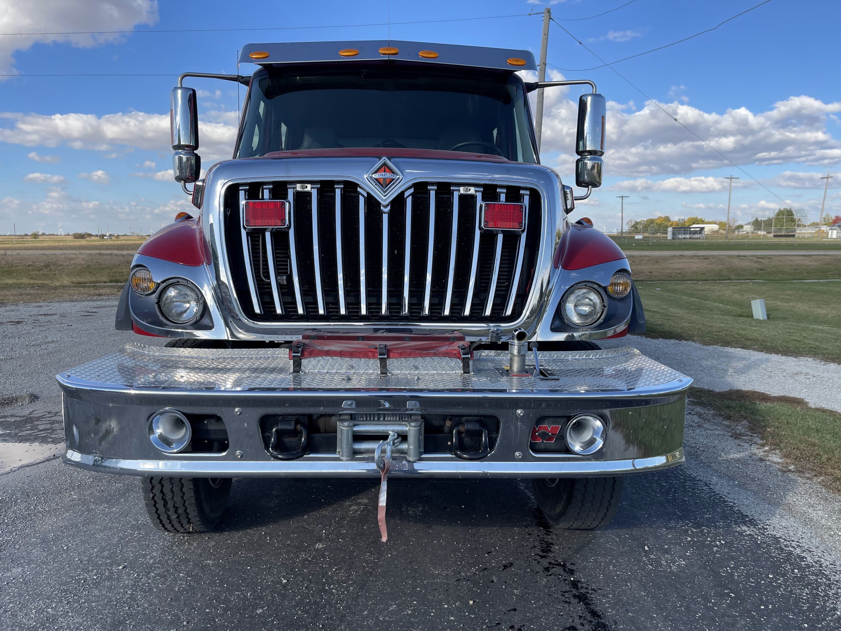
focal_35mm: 26
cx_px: 420
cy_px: 316
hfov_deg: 67.3
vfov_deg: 53.1
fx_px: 632
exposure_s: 1/2165
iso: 32
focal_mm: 5.1
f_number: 1.6
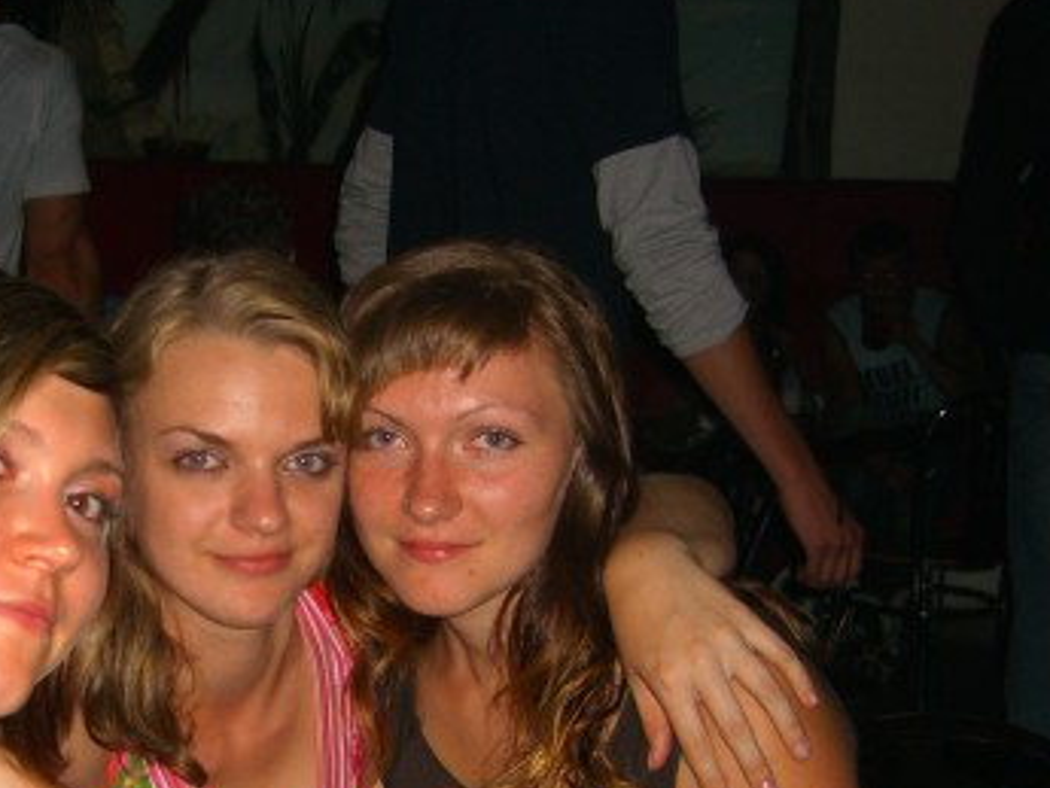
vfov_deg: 22.0
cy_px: 618
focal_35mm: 66
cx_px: 262
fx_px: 2003
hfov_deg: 28.9
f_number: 2.8
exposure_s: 1/60
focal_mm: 7.9
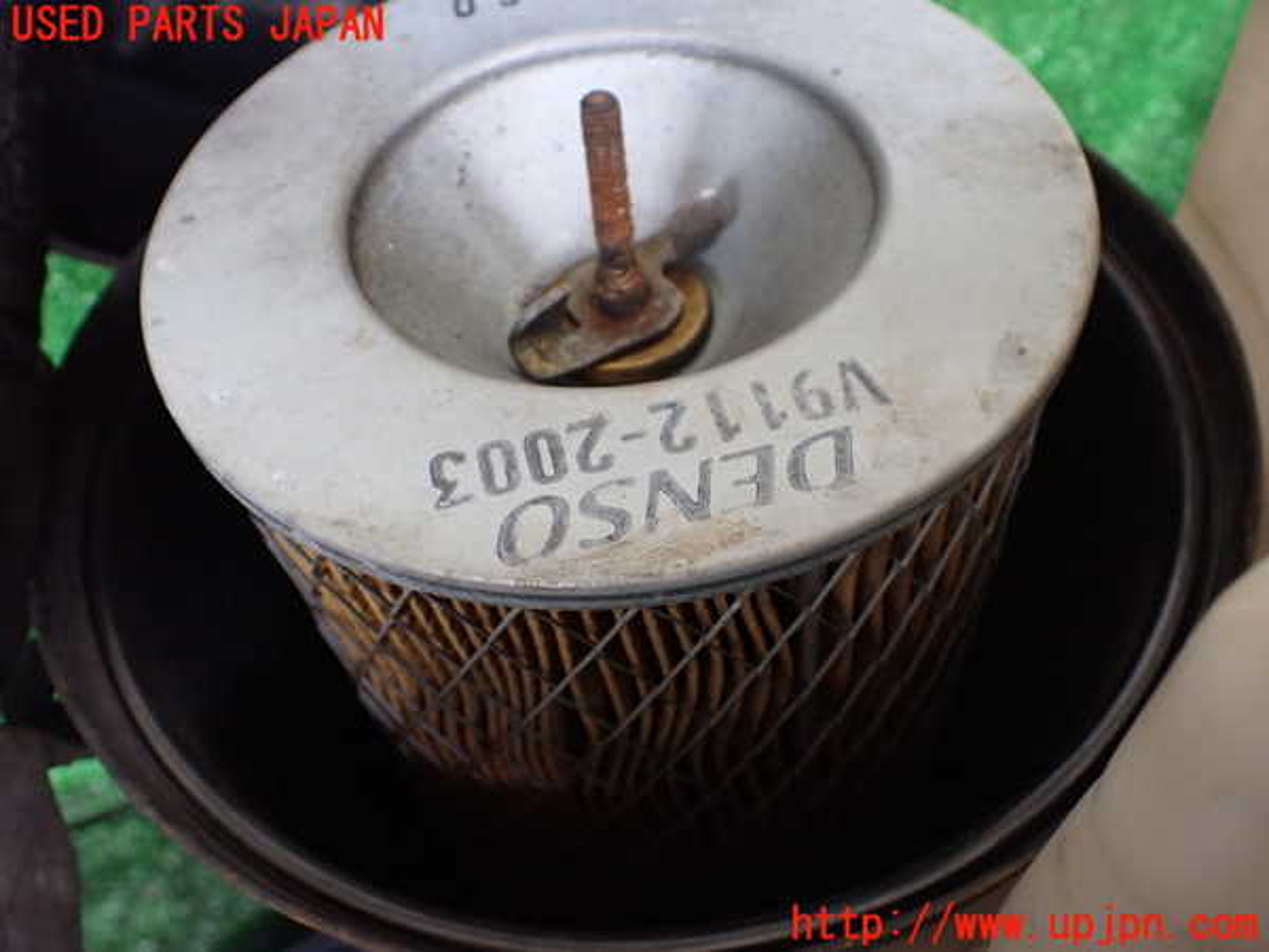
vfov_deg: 46.8
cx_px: 634
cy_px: 476
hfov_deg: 60.0
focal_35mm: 30
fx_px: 1100
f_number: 2.3
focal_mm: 5.4
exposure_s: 1/80
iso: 800
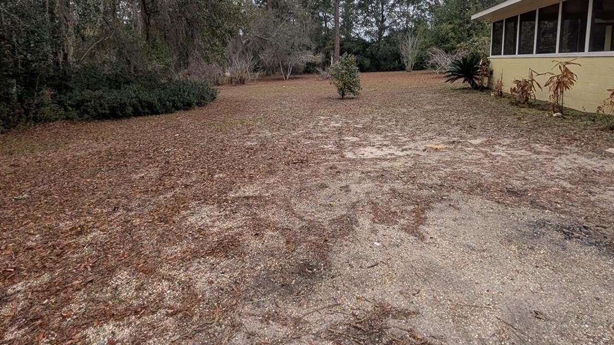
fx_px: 309
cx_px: 306
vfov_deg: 56.5
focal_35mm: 19
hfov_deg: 89.6
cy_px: 103
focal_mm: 2.02
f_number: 1.7
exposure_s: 1/976
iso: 55
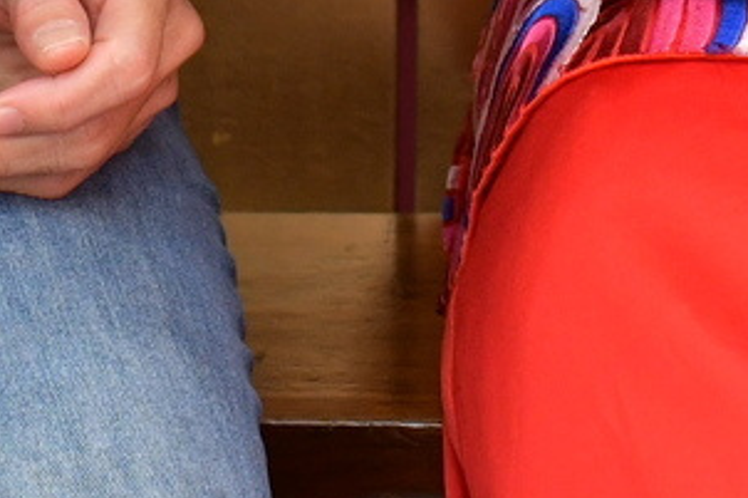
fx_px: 5773
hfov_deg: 7.4
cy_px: -1449
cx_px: 552
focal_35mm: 278
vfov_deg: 4.5
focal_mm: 35
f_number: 4.5
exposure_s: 1/200
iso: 800
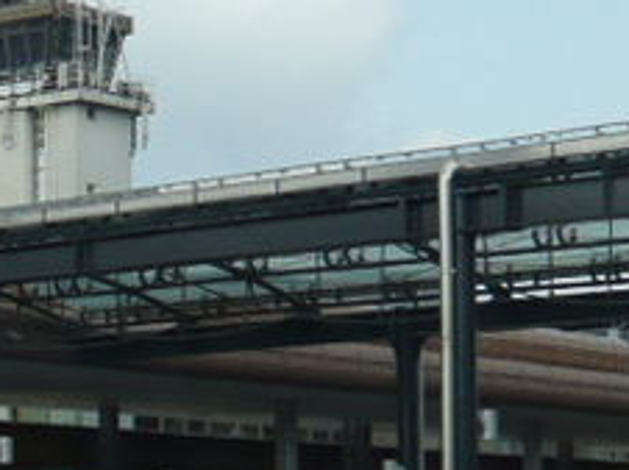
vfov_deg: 10.7
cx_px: -103
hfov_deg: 13.9
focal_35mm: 138
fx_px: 2505
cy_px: 405
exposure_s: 1/800
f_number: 3
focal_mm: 5.2
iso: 100
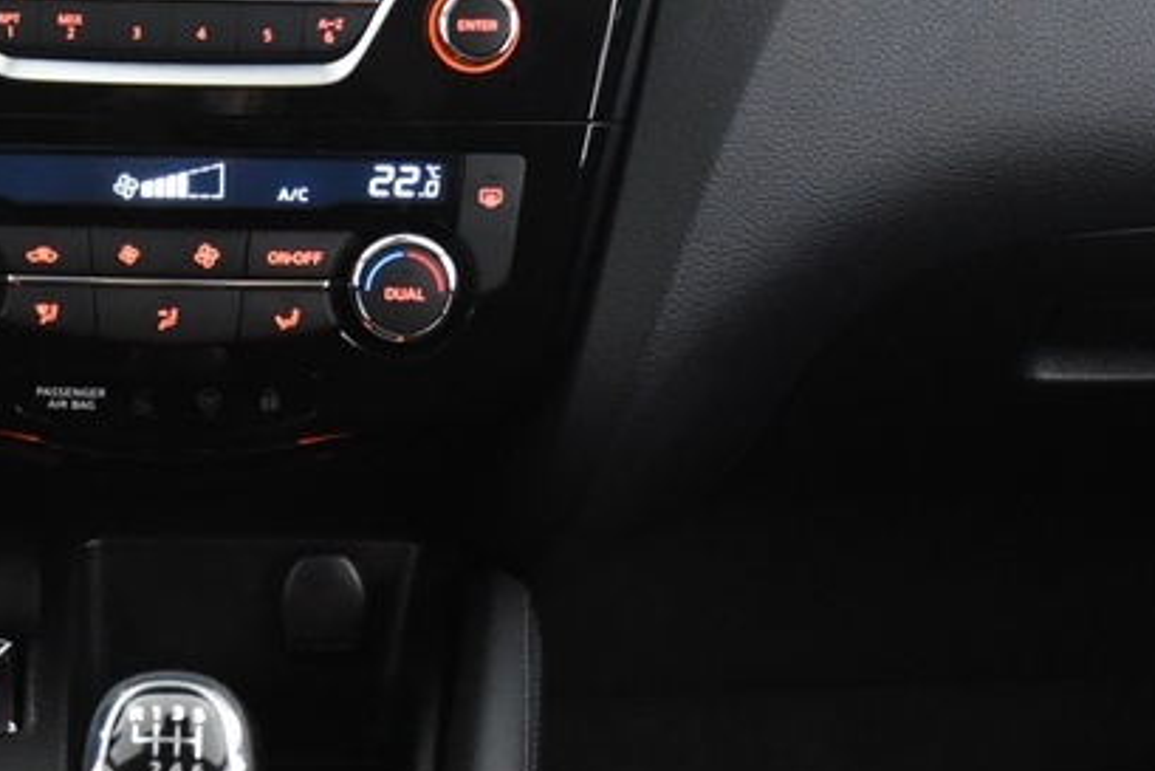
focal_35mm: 95
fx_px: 3049
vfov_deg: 14.4
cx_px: 184
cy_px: 551
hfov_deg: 21.1
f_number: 4
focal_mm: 24
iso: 4000
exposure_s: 1/20
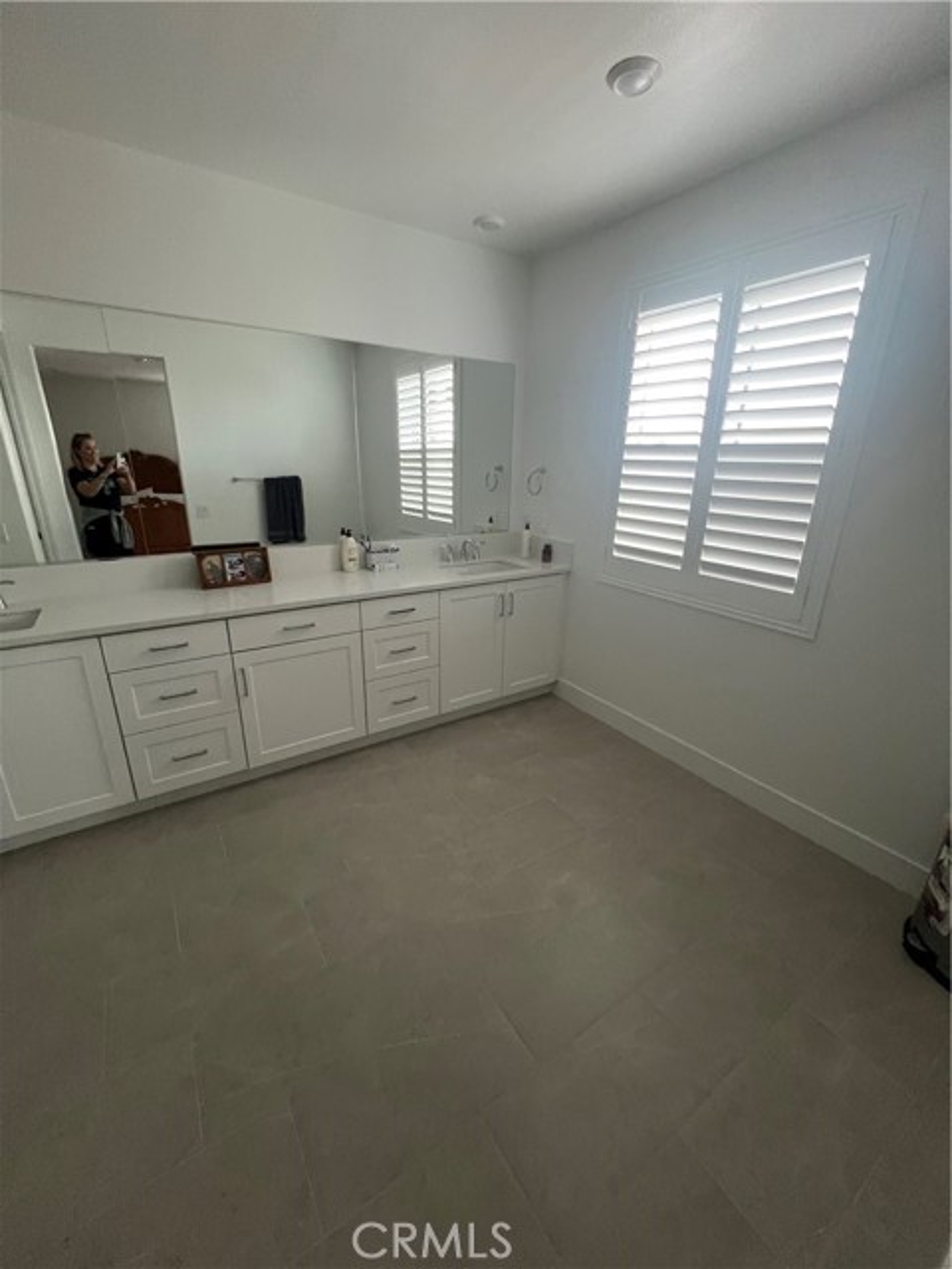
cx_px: 476
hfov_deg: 89.9
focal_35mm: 13
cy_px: 634
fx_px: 477
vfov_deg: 106.2
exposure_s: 1/84
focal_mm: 1.57
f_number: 1.8
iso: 250
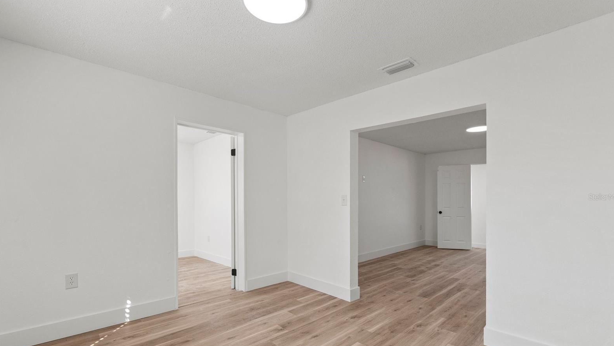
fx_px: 261
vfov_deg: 66.8
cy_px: 197
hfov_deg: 99.4
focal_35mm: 16
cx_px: 311
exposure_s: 1/40
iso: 400
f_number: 7.1
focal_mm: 10
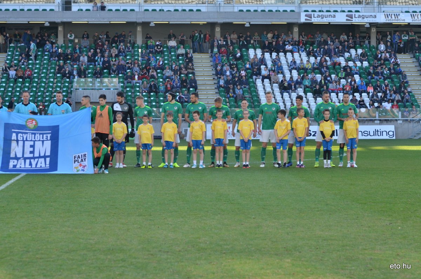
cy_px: 140
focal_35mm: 105
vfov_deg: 13.0
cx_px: 210
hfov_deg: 19.5
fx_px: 1225
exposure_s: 1/400
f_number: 5
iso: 250
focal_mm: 70
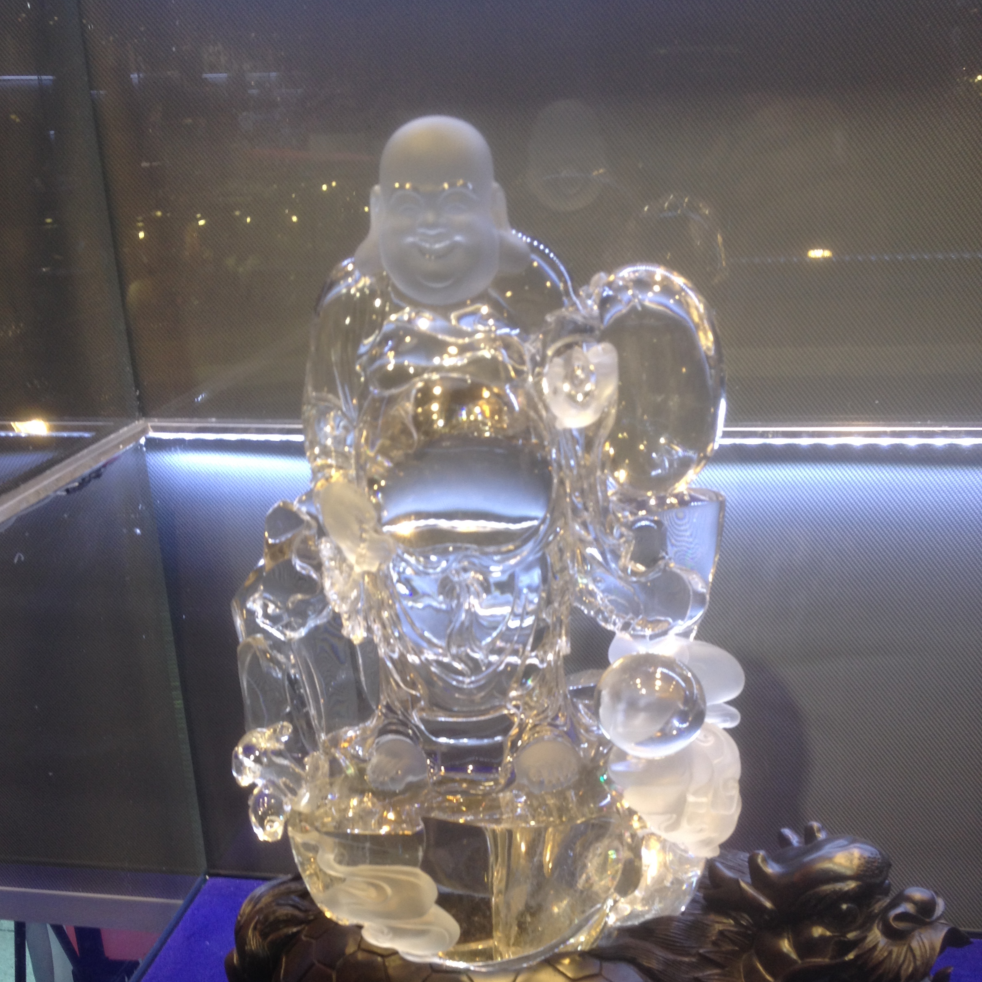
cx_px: 482
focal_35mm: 42
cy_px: 618
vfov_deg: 39.7
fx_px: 1348
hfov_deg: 40.0
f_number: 2.4
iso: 50
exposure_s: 1/30
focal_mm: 4.28
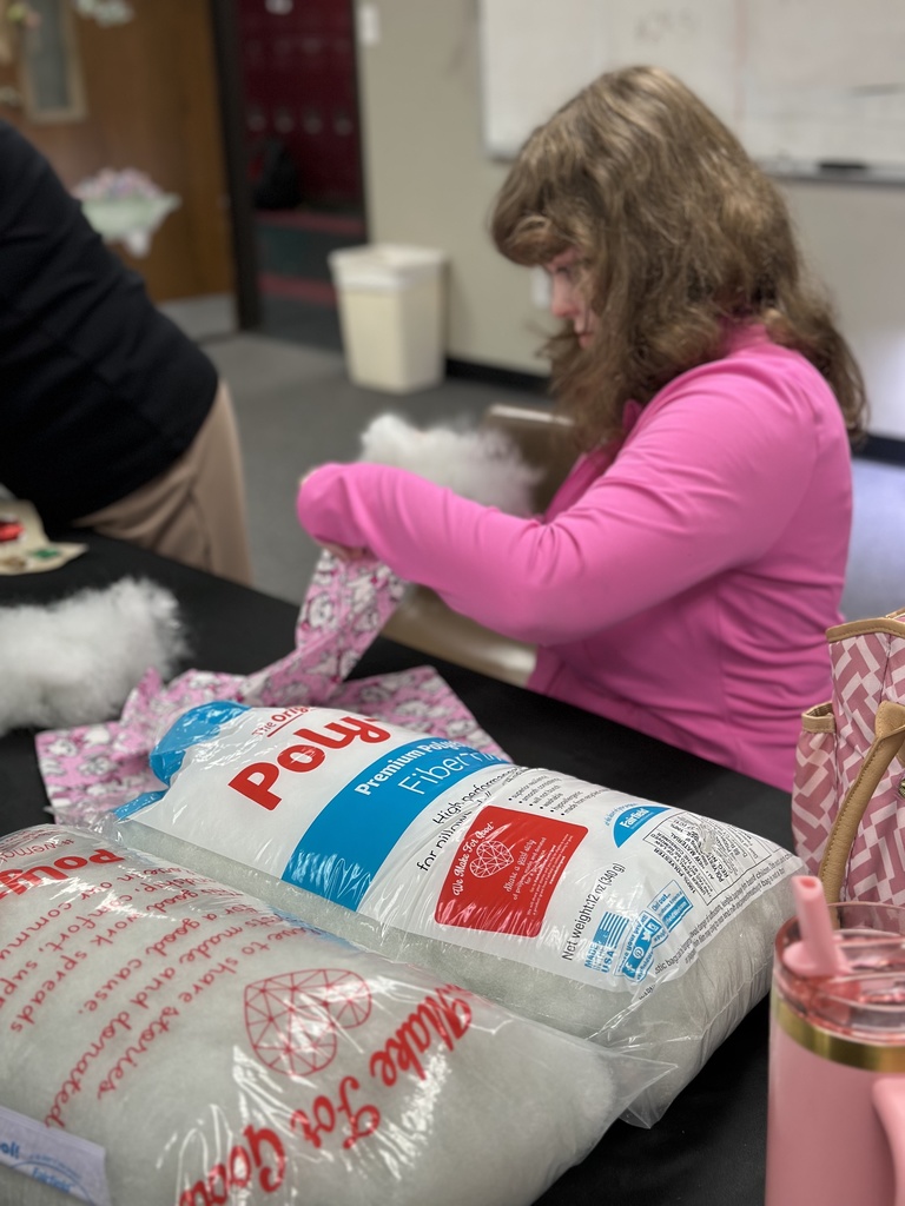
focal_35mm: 48
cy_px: 603
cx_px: 452
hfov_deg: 30.3
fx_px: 1673
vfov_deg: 39.7
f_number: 1.78
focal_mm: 6.86
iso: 80
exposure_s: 1/60
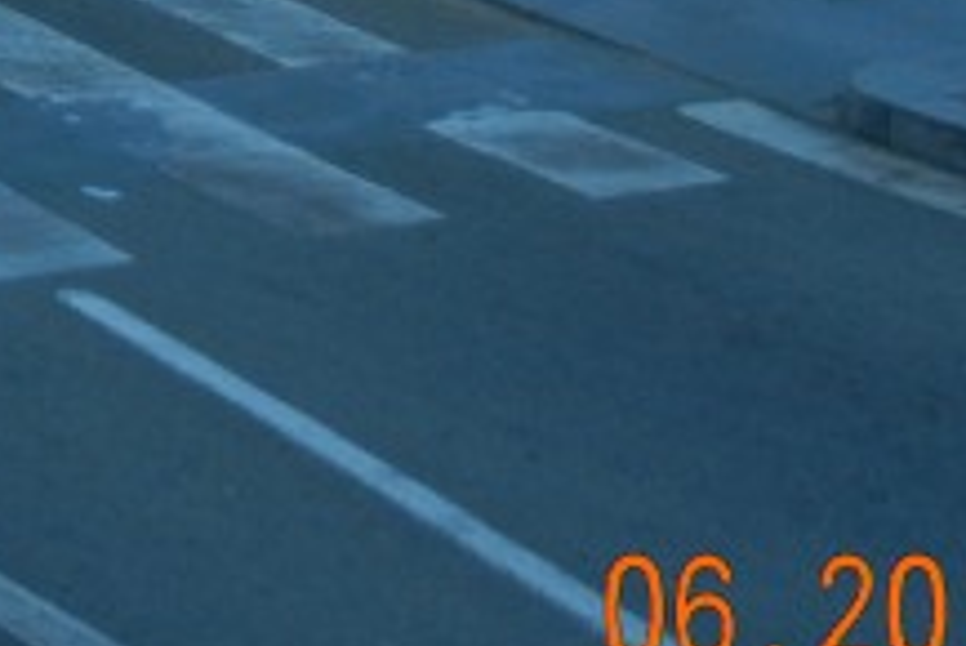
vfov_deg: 8.7
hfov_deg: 13.5
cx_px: -276
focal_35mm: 147
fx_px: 3947
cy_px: -744
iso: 160
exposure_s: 1/912
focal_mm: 5.4
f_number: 3.5
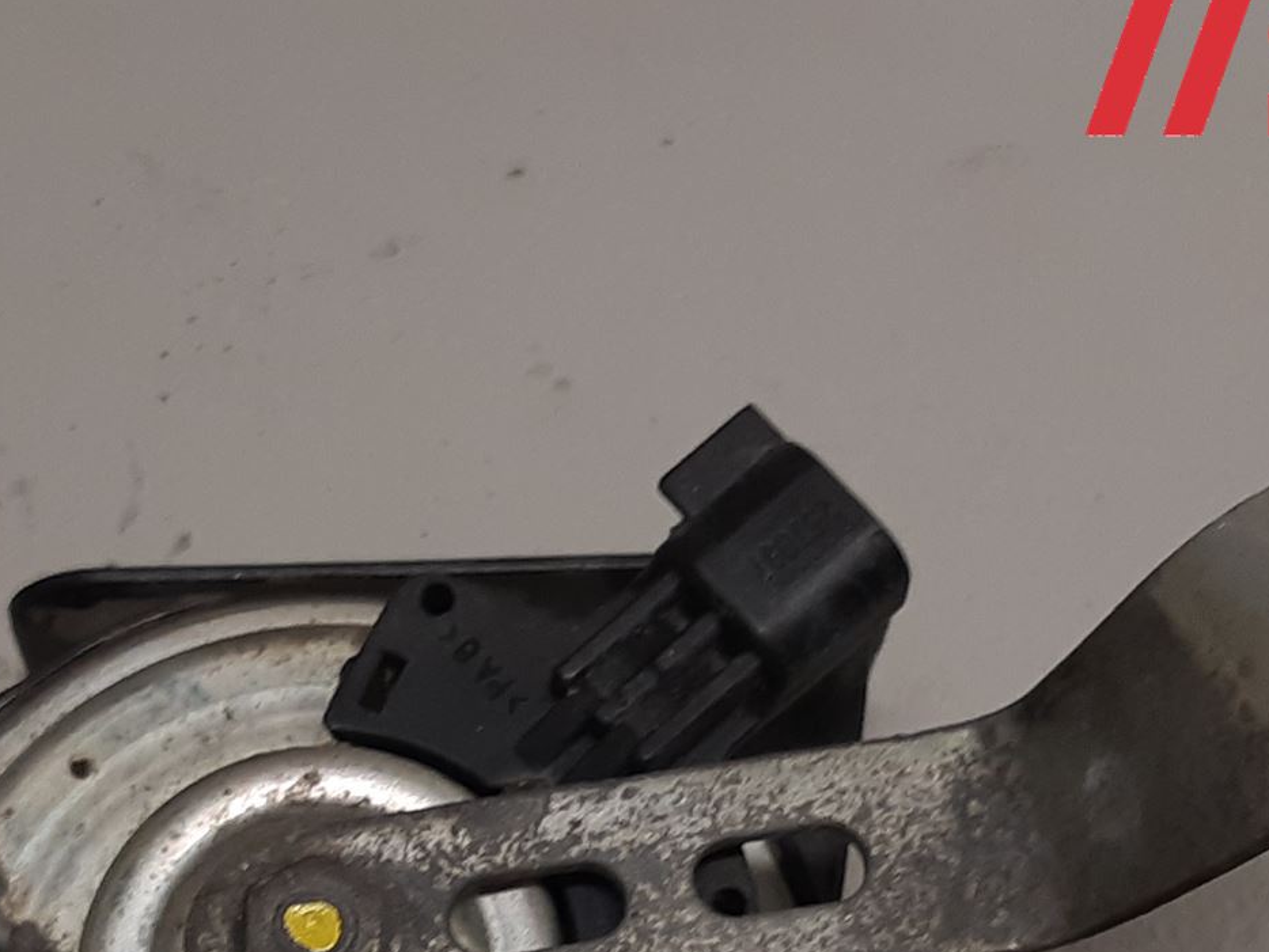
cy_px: 949
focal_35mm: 57
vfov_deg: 24.5
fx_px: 2090
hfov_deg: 33.7
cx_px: 529
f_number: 1.7
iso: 64
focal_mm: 3.93
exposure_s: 1/50
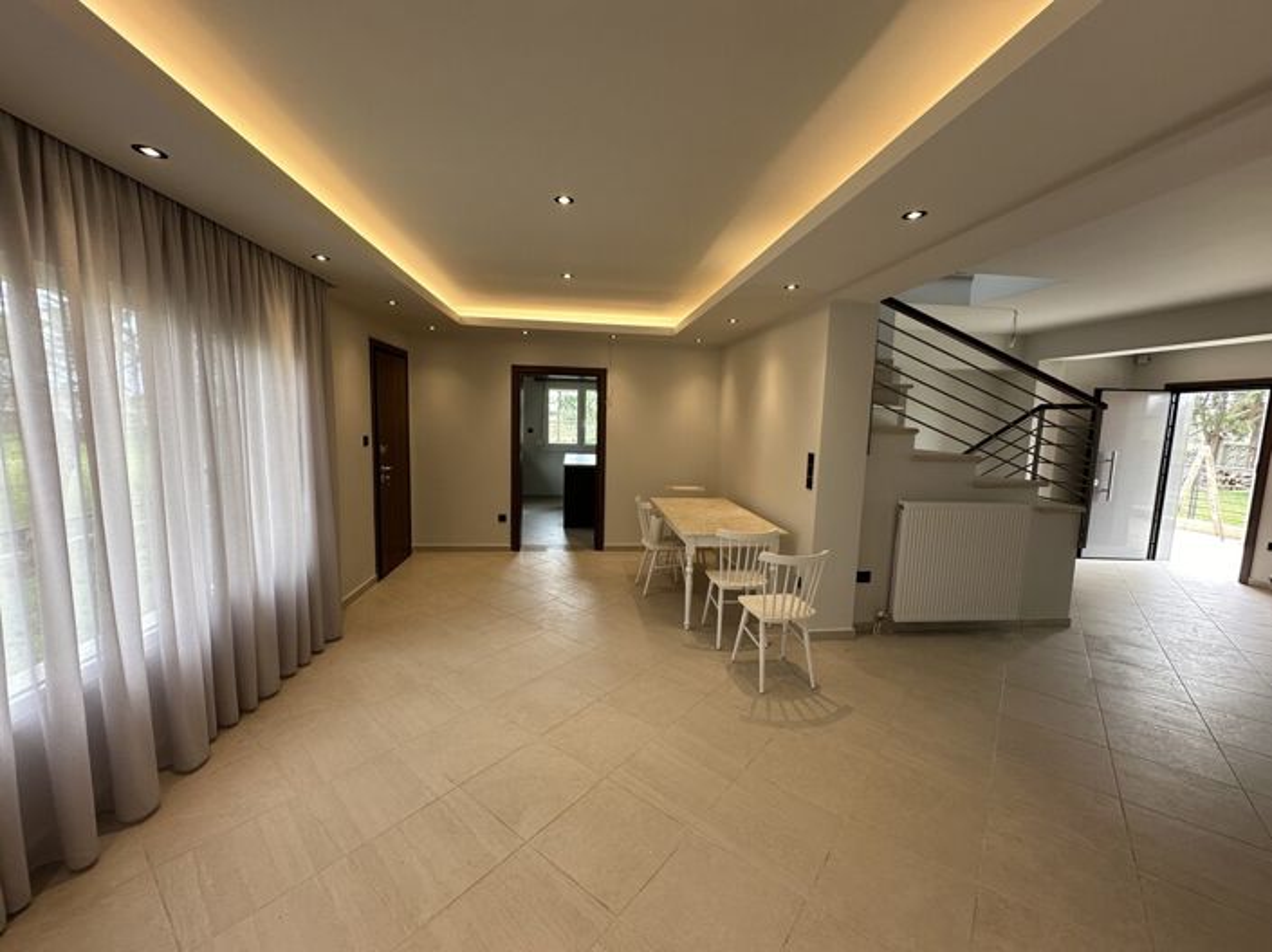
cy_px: 476
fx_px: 514
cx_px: 636
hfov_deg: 102.1
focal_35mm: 14
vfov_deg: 85.6
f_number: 2.2
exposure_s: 1/100
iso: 100
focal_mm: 2.22
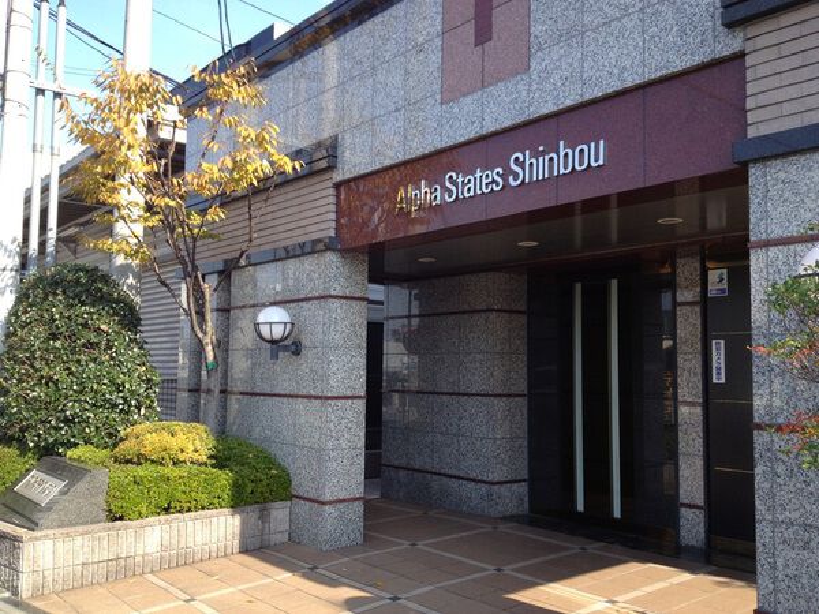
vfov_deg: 40.7
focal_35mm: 35
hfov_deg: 52.6
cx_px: 410
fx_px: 828
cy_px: 307
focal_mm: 4.28
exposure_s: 1/488
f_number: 2.4
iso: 50
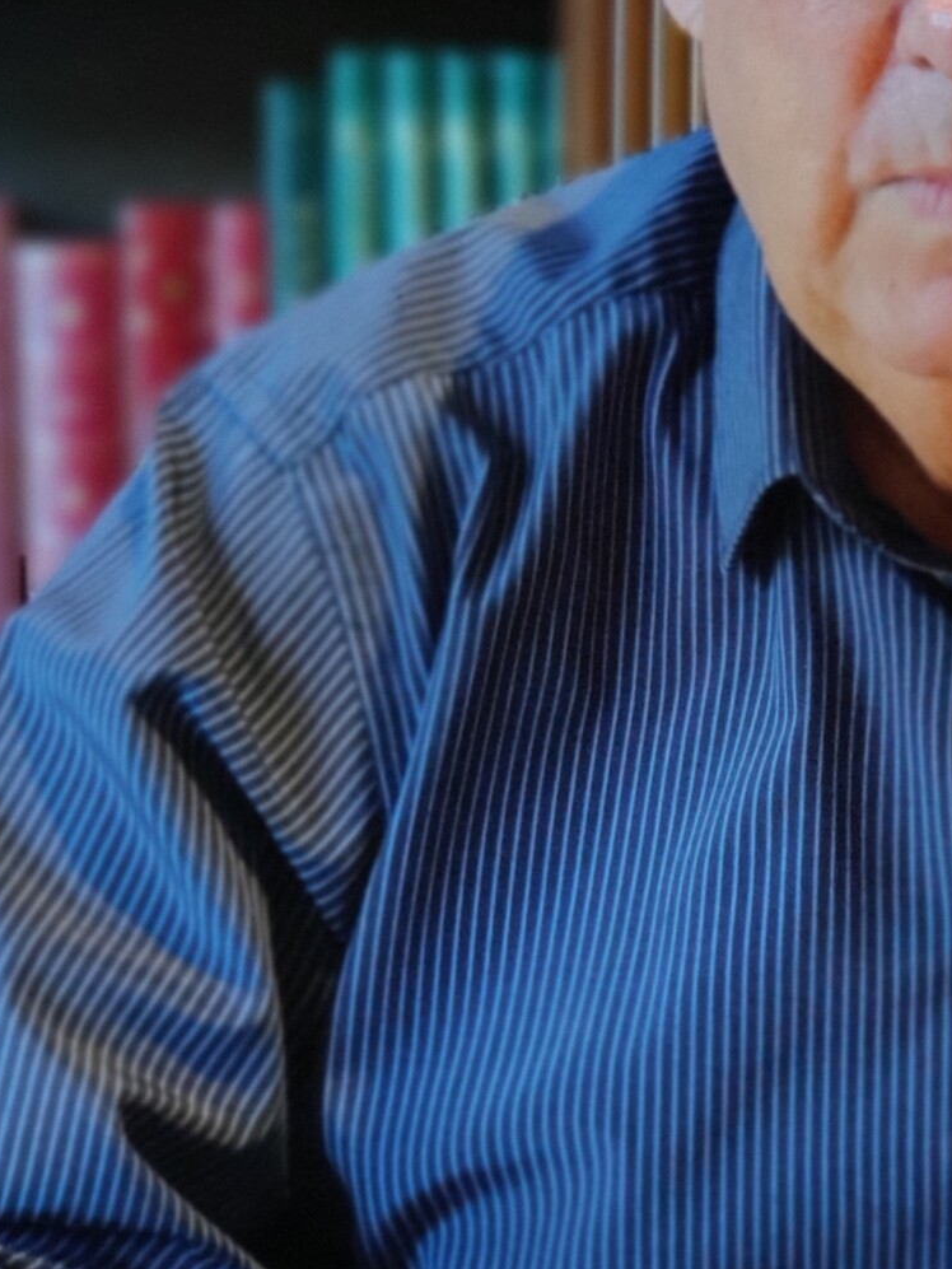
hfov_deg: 7.8
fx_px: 6966
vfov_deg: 10.4
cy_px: 568
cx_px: 980
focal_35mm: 190
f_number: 2.44
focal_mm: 6.95
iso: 1250
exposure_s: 1/50
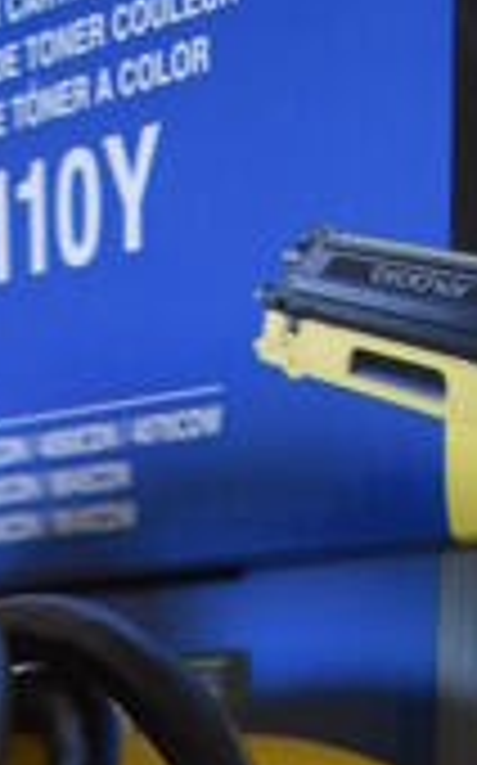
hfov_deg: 8.6
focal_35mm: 148
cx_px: -248
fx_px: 3084
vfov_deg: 11.9
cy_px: 1744
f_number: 3.5
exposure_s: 1/125
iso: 2200
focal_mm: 18
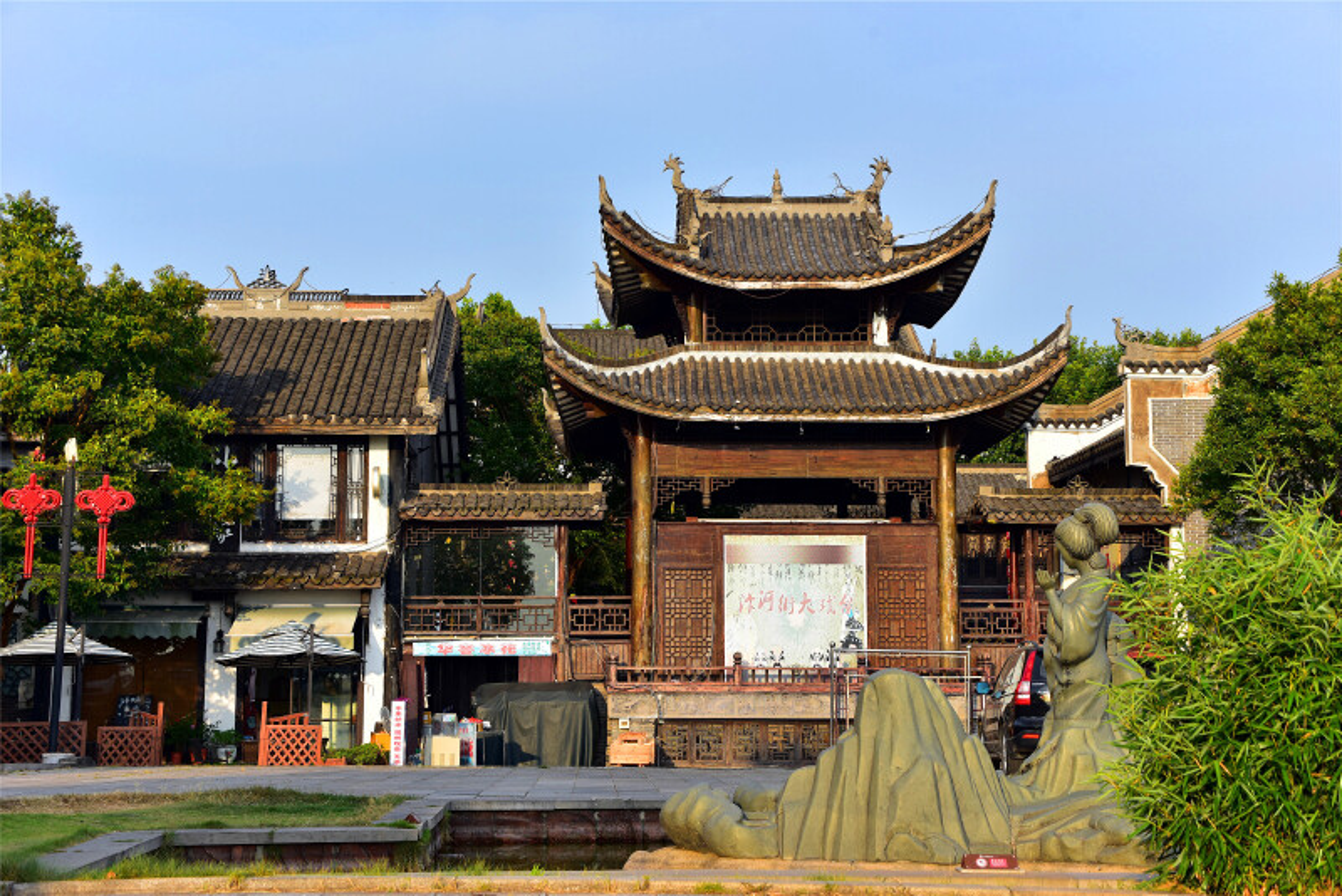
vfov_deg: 24.6
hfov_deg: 36.2
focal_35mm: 55
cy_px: 448
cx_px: 671
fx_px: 2051
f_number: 7.1
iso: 100
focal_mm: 55
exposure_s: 1/200
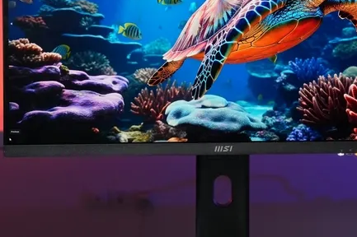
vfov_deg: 8.8
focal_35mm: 156
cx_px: 226
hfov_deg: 13.2
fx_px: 1546
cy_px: 100
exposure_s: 1/60
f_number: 4.5
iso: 1250
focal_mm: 50
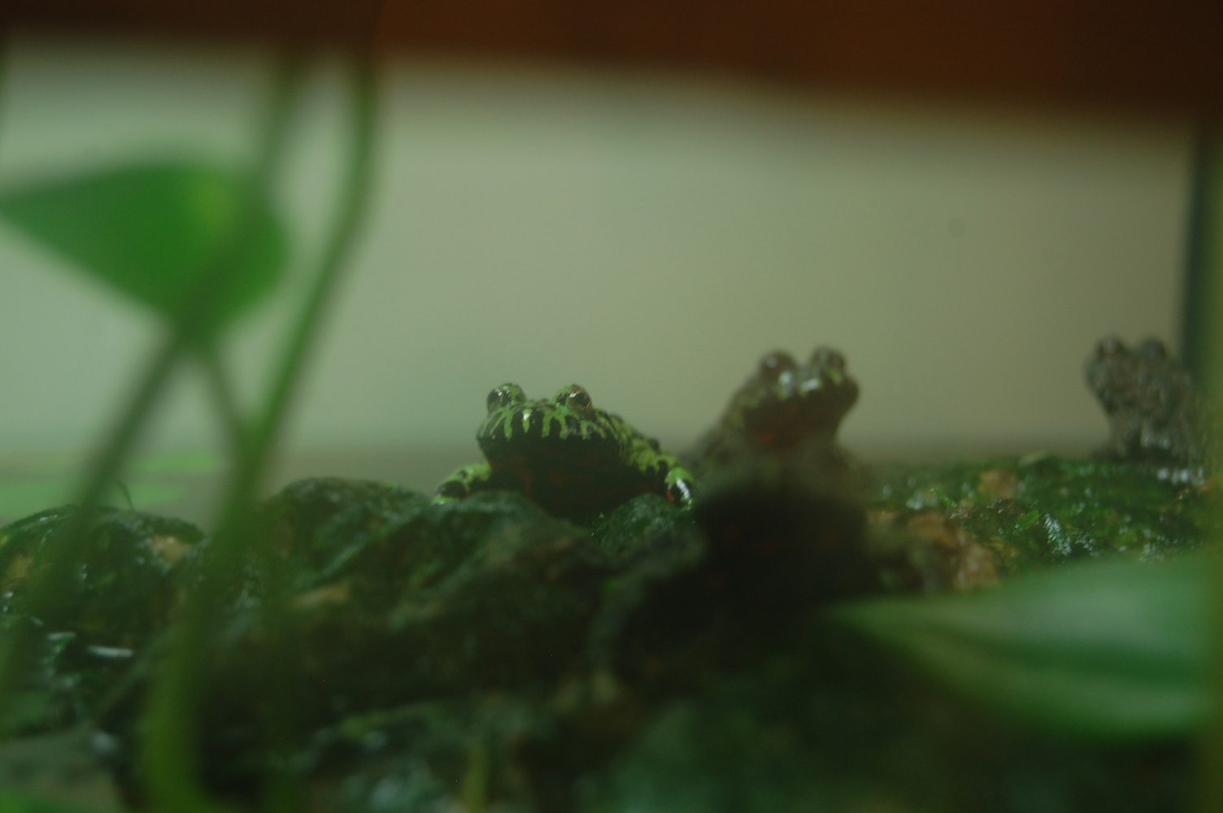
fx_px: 2800
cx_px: 612
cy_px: 406
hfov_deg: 24.6
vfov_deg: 16.5
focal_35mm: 82
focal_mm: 55
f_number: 5.6
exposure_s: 1/3
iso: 200
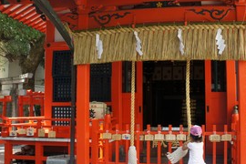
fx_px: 273
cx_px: 158
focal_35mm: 40
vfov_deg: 33.3
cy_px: 97
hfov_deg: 47.9
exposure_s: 1/60
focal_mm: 18
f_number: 5.6
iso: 200
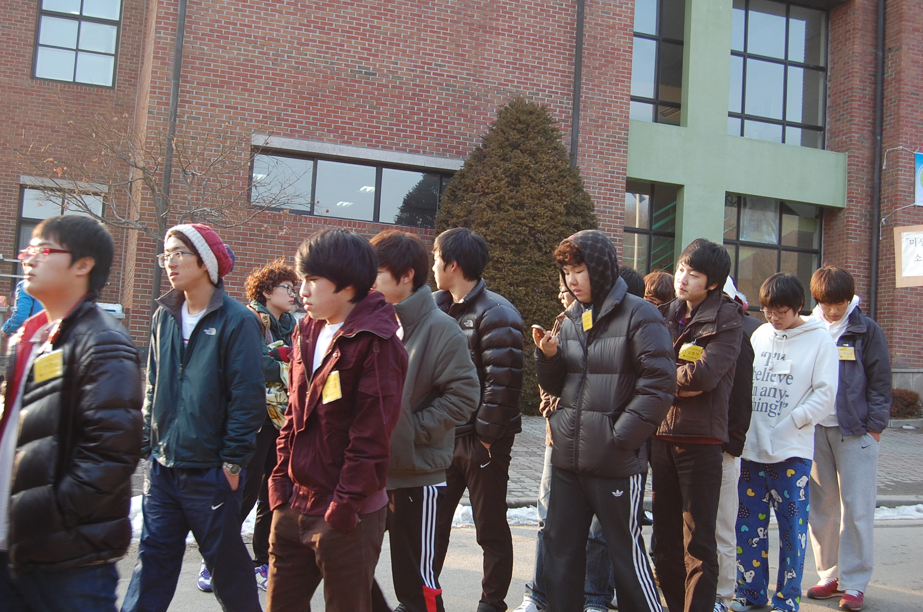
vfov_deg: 29.8
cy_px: 306
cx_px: 462
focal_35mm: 45
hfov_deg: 43.7
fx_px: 1152
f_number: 5.6
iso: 320
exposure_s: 1/125
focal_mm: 30
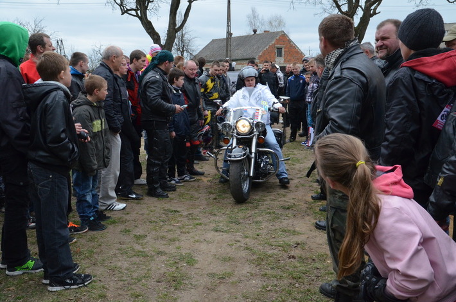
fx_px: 455
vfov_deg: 36.7
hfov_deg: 53.2
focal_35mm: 36
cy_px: 151
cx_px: 228
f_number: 9
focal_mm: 24
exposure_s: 1/320
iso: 1600
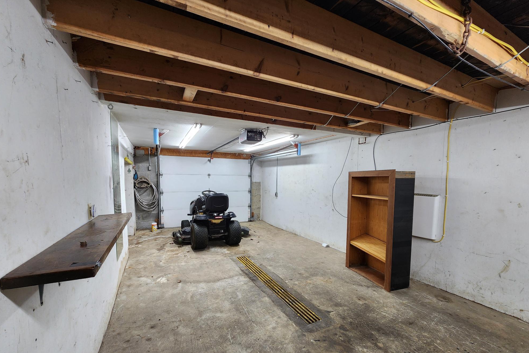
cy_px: 197
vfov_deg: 80.9
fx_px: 206
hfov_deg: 104.2
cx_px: 267
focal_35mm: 14
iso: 100
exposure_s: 1/60
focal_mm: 2.2
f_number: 2.2
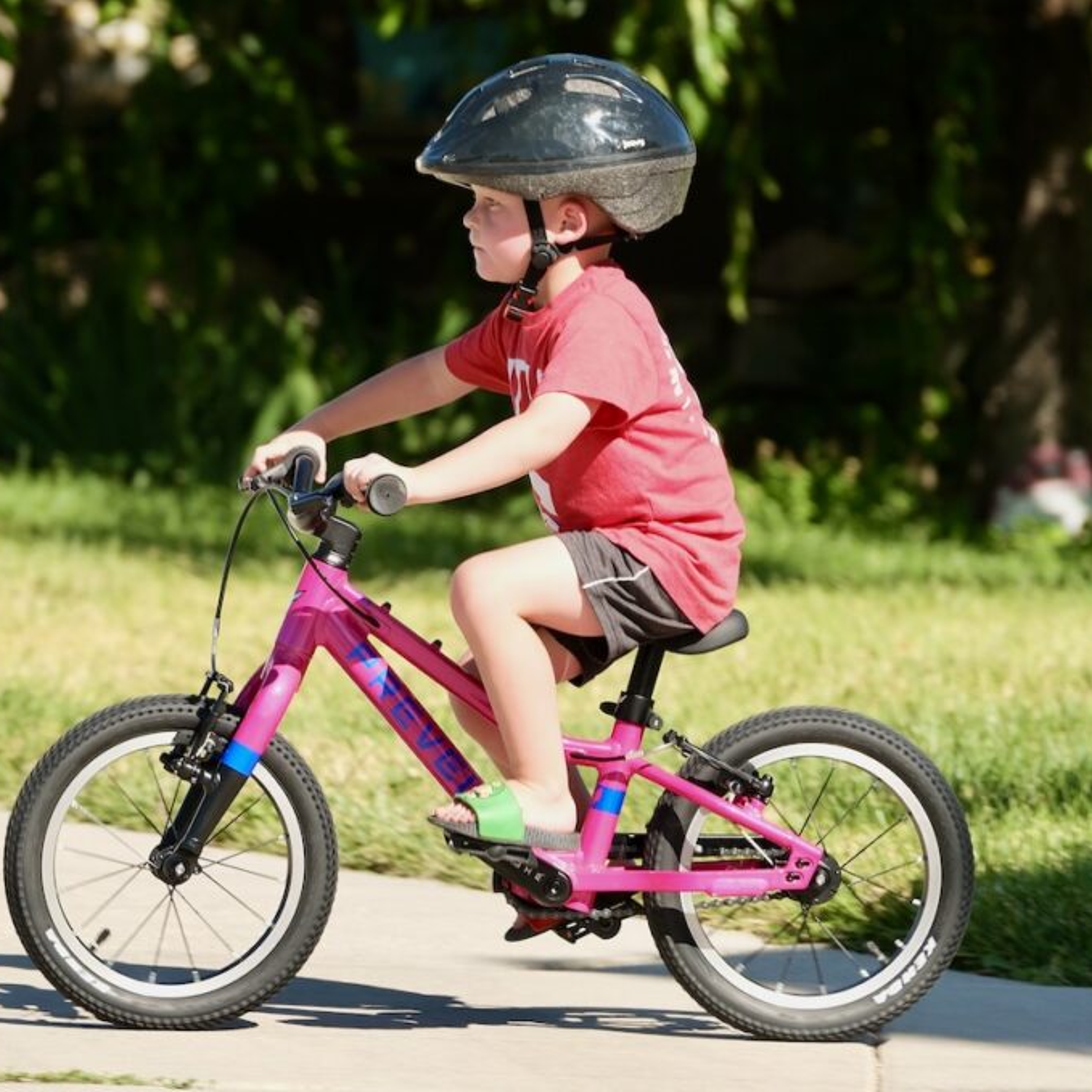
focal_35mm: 269
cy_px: 548
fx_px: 9601
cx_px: 519
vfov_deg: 6.5
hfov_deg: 6.5
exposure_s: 1/500
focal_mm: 140
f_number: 4
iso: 125
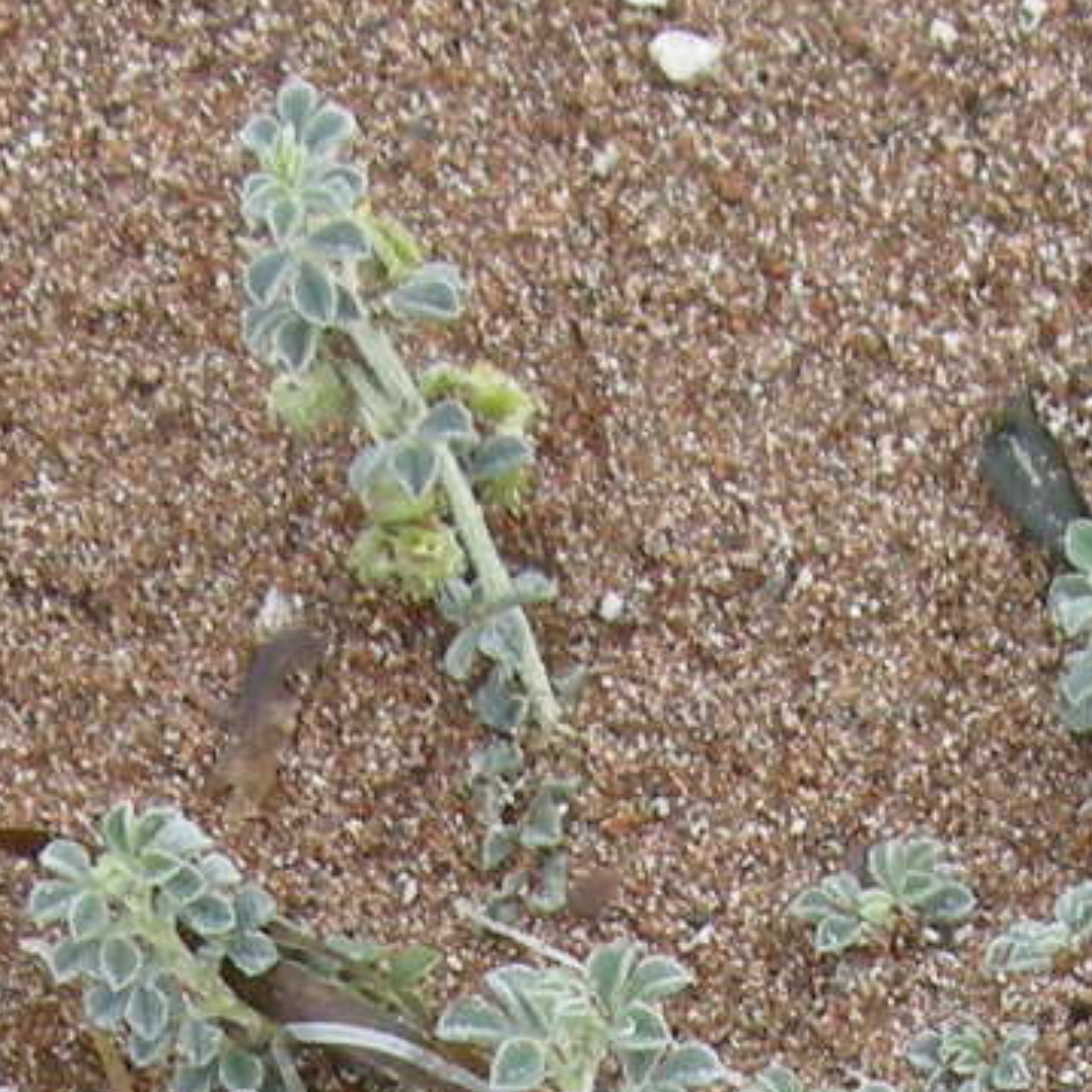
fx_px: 7388
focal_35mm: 207
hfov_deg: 8.4
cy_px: 2634
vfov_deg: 7.8
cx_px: 861
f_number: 4.3
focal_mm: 7.5
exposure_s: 1/110
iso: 64
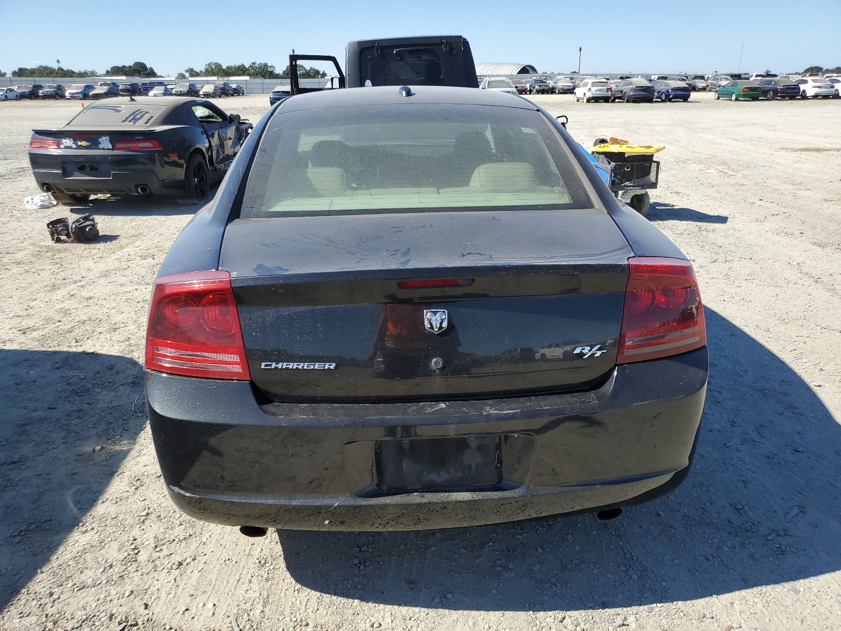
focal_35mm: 26
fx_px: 632
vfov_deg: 53.1
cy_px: 316
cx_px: 420
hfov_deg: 67.3
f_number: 1.5
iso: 50
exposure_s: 1/2000
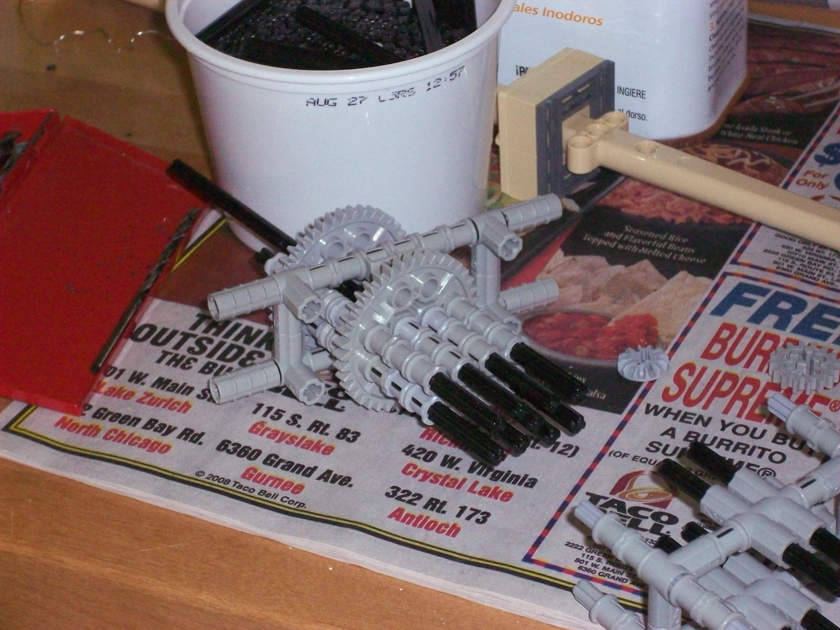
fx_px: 2694
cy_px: 315
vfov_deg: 13.3
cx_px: 420
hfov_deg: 17.7
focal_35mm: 111
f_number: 5.2
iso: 400
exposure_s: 1/257
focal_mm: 18.6
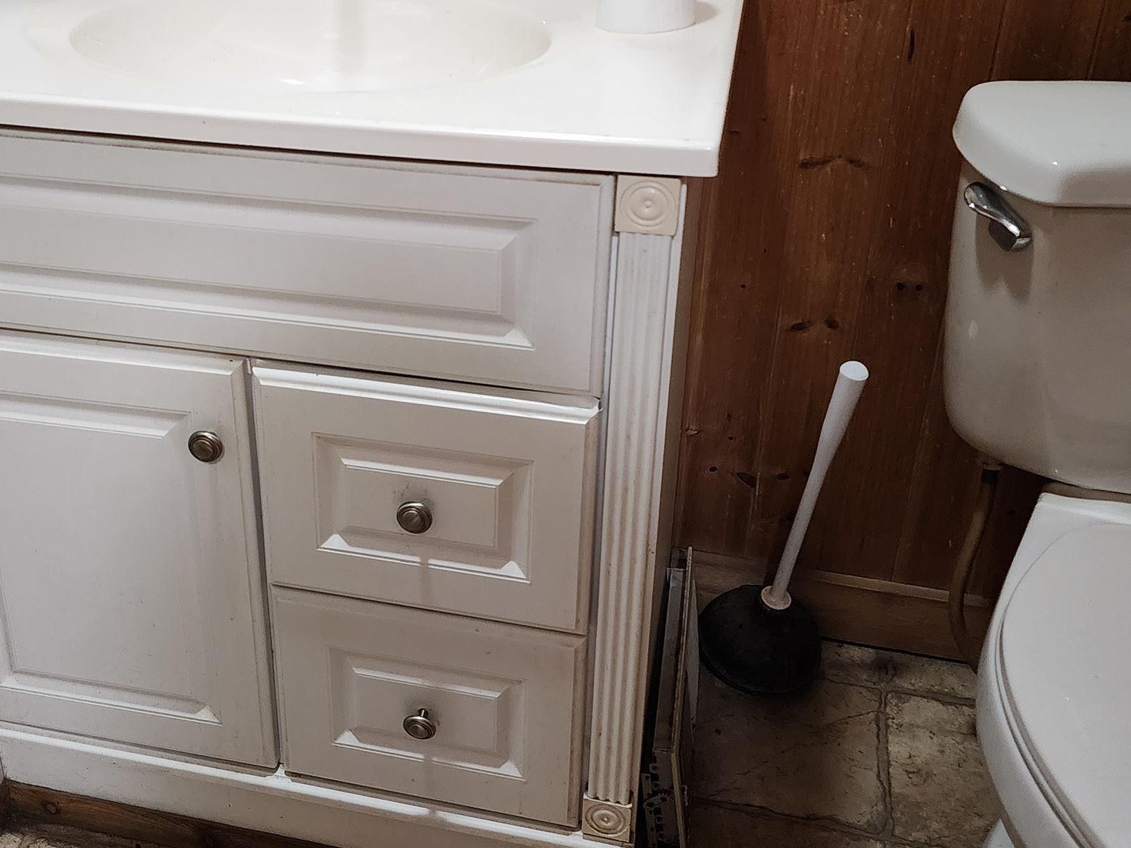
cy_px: 321
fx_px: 1405
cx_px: 366
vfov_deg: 33.4
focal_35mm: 43
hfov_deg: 43.2
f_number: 1.8
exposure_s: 1/60
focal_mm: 6.4
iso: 640
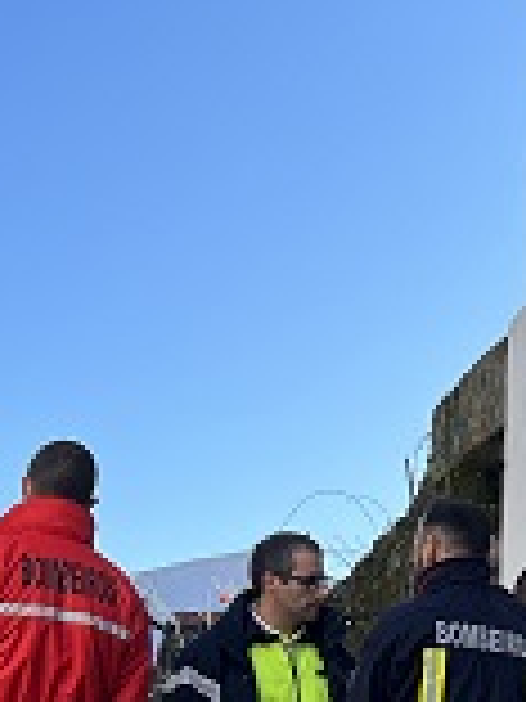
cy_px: 680
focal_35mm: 101
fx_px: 2046
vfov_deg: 19.0
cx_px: 708
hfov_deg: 14.0
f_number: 1.5
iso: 50
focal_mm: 5.7
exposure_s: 1/2045
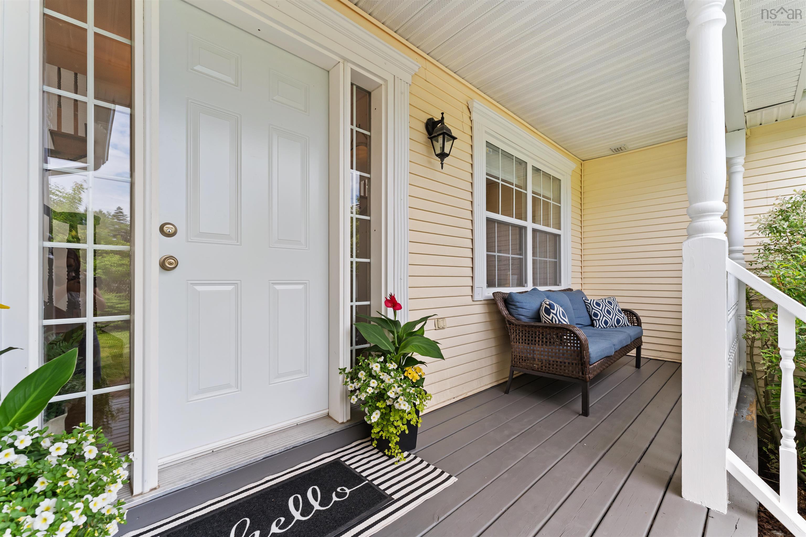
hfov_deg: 104.3
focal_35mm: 14
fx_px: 313
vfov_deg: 81.2
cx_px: 403
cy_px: 268
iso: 800
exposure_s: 1/400
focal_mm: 14
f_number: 5.6
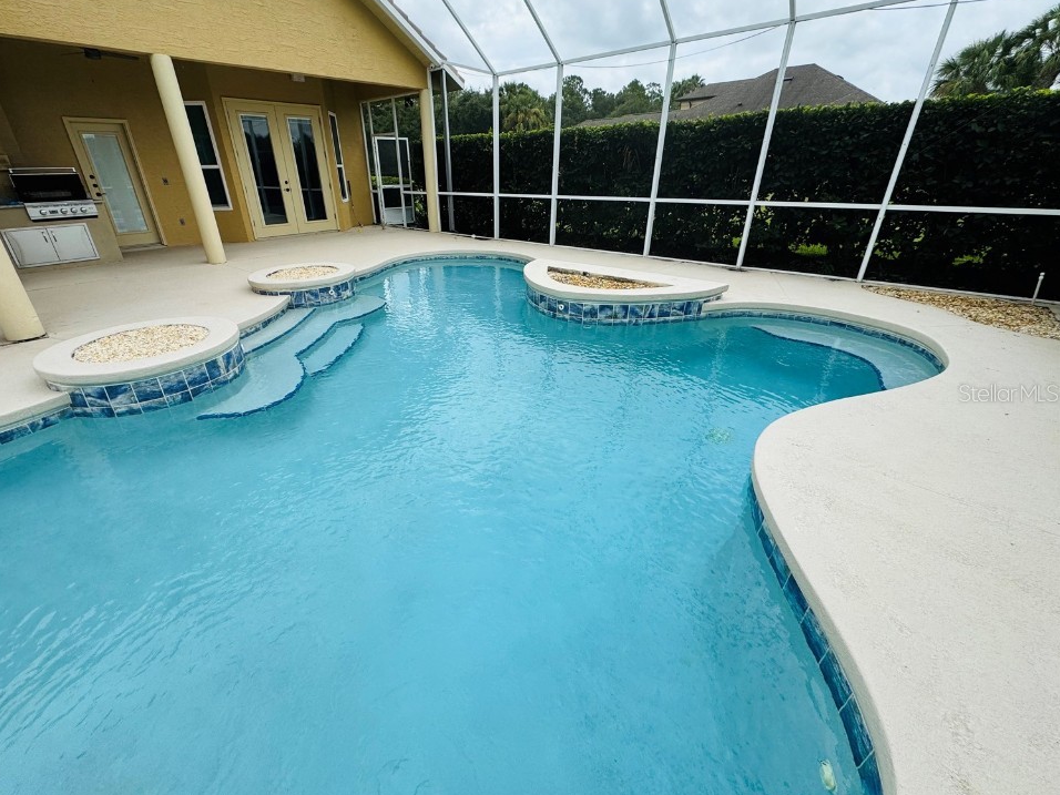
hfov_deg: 98.0
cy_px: 393
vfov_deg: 81.7
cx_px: 496
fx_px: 459
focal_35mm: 15
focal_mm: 2.22
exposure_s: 1/889
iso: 50
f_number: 2.2
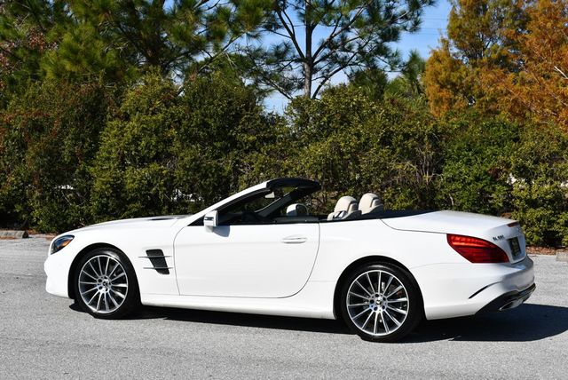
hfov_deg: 31.4
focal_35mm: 64
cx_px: 284
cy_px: 190
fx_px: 1011
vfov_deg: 21.3
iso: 100
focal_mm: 32
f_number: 10
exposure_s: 1/400
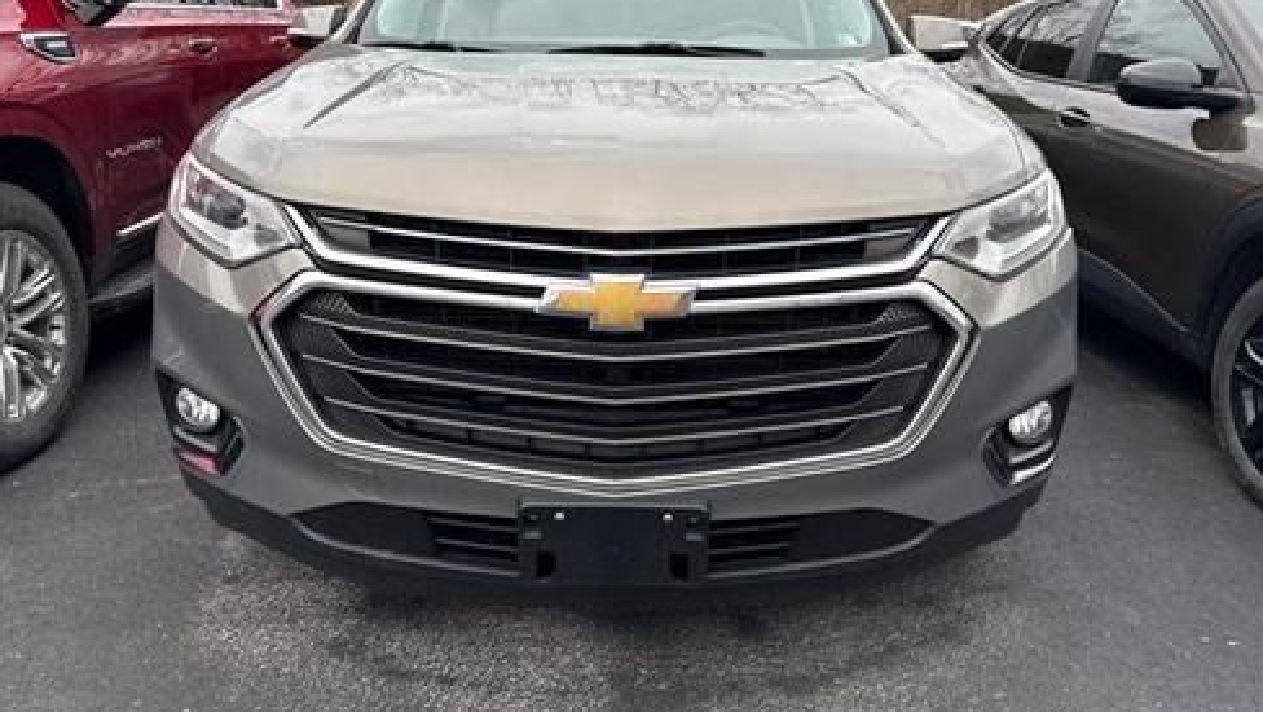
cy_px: 285
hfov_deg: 69.8
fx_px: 905
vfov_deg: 42.7
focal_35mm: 27
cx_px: 644
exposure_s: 1/1075
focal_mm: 6.76
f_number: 1.78
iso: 80
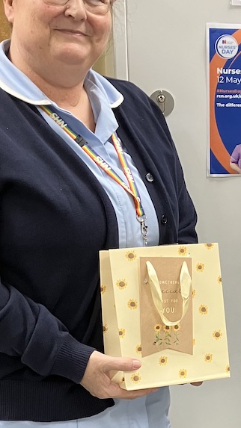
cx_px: 263
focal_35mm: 71
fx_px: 807
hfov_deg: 16.5
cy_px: 339
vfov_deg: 29.1
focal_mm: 3.99
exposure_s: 1/50
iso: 80
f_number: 1.8
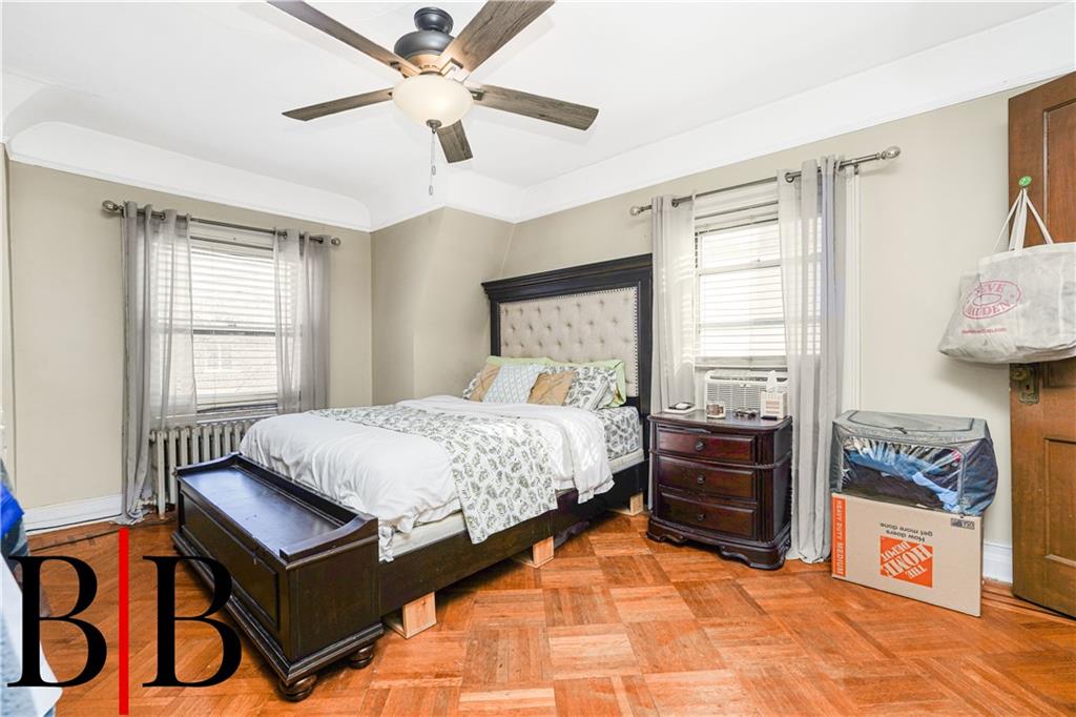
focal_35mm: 16
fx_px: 478
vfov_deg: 73.7
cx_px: 538
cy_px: 358
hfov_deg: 96.8
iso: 50
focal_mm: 16
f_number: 5.6
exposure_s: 1/60
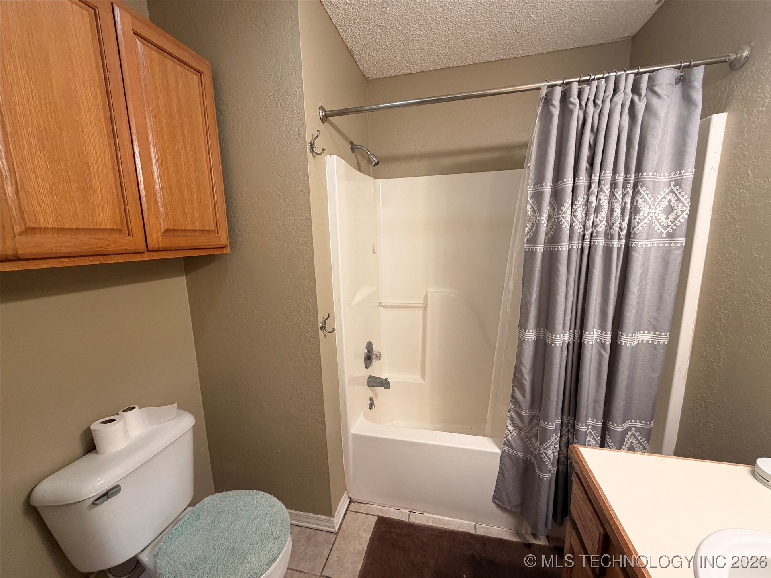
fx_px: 312
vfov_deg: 85.7
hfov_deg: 102.1
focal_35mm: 14
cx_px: 386
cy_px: 289
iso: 200
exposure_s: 1/60
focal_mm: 2.22
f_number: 2.2
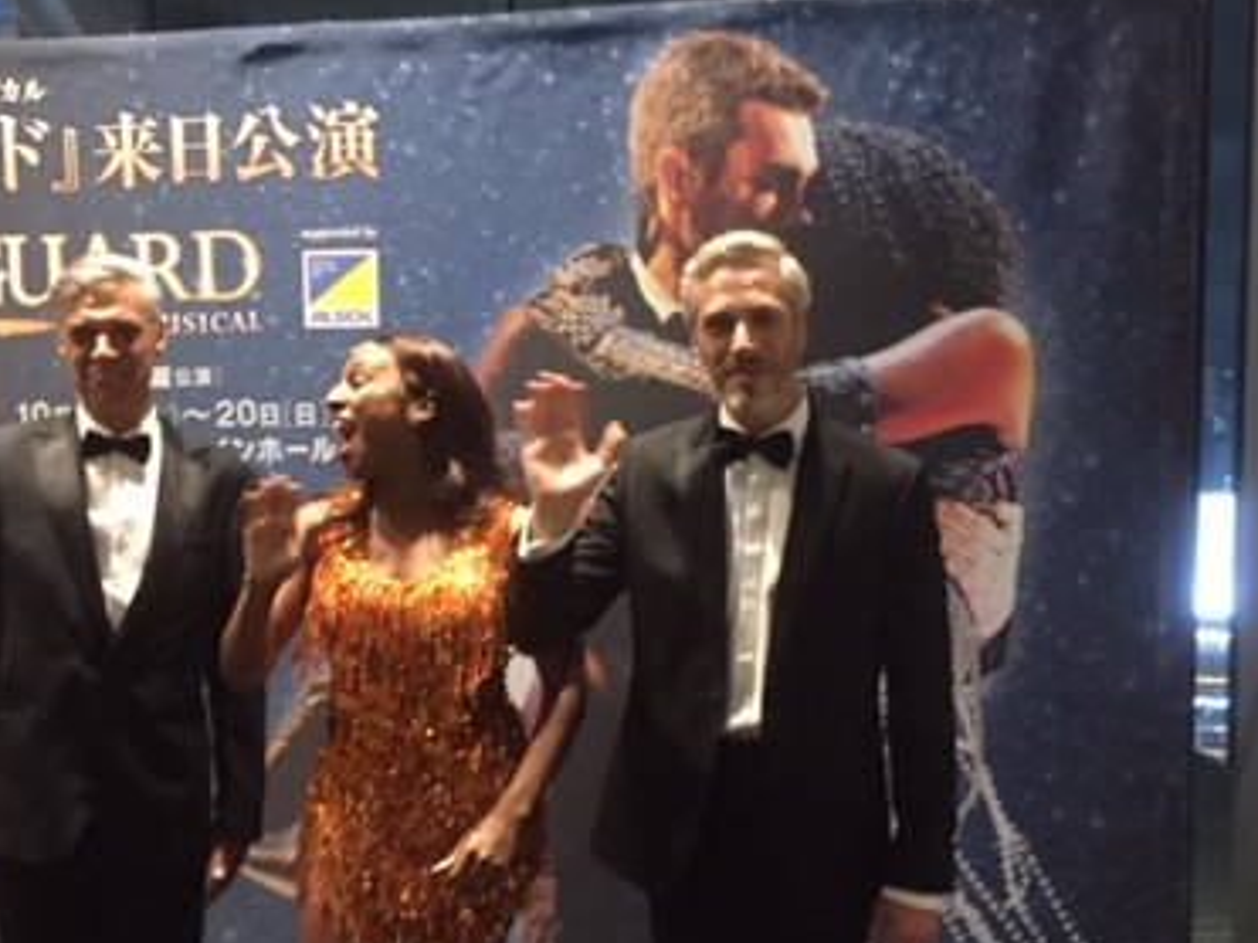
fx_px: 1816
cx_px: 563
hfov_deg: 38.2
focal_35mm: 50
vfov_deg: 29.0
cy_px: 583
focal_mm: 4.15
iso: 320
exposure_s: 1/15
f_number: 2.2
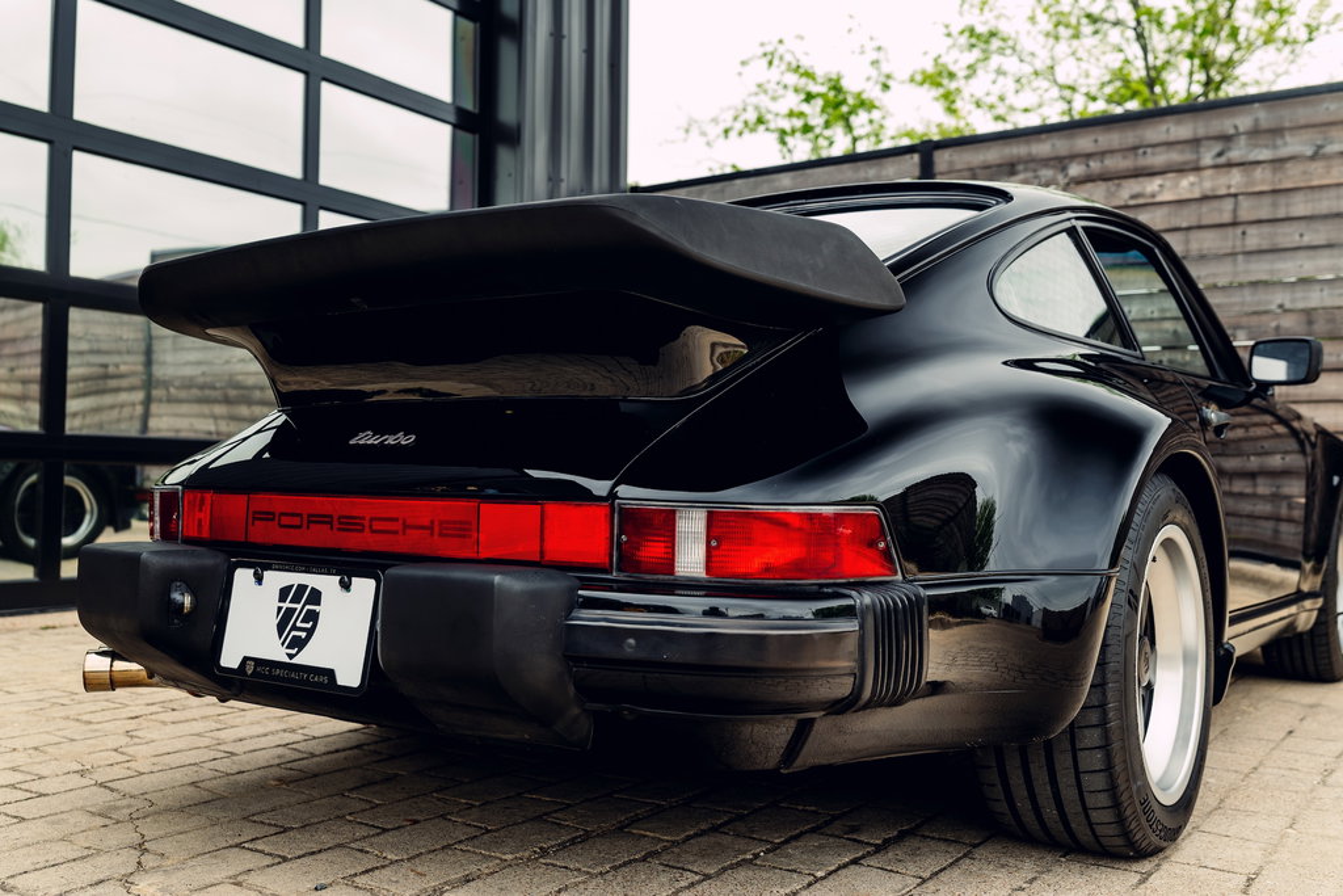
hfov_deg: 54.4
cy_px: 448
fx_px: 1306
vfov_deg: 37.9
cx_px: 672
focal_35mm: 35
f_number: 3.8
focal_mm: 35
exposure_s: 1/50
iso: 320
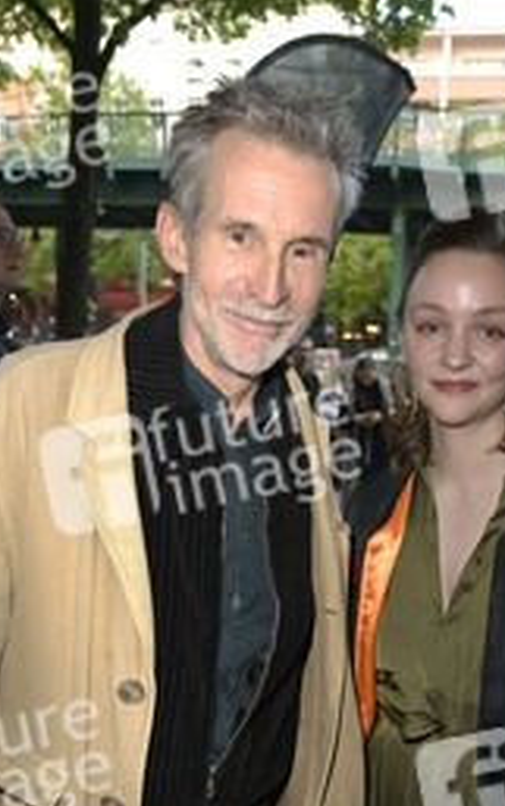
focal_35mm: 38
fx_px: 835
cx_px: 292
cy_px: 618
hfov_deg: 33.6
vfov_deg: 49.2
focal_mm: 24
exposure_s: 1/200
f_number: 5
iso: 400
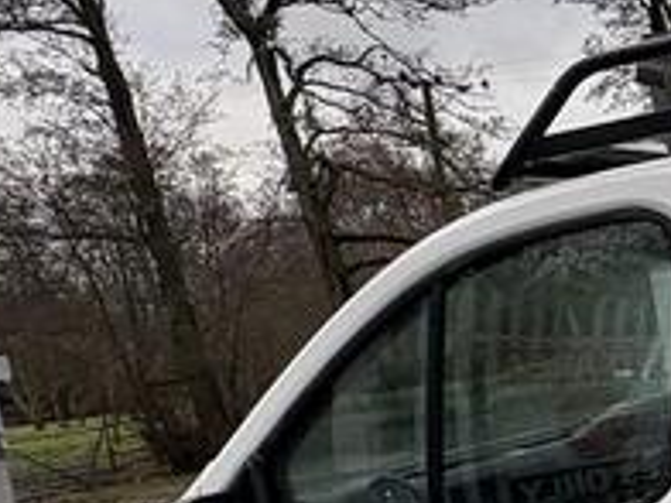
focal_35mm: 64
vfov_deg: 22.6
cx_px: 1208
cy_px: 414
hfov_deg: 20.8
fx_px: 1241
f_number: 2.2
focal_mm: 2.22
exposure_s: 1/329
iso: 40
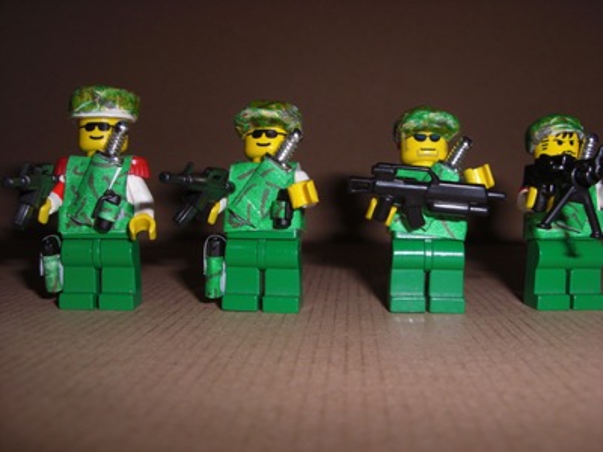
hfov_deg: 49.0
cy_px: 226
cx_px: 302
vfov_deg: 37.7
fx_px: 662
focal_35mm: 38
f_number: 8
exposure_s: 1/30
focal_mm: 6.2
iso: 64
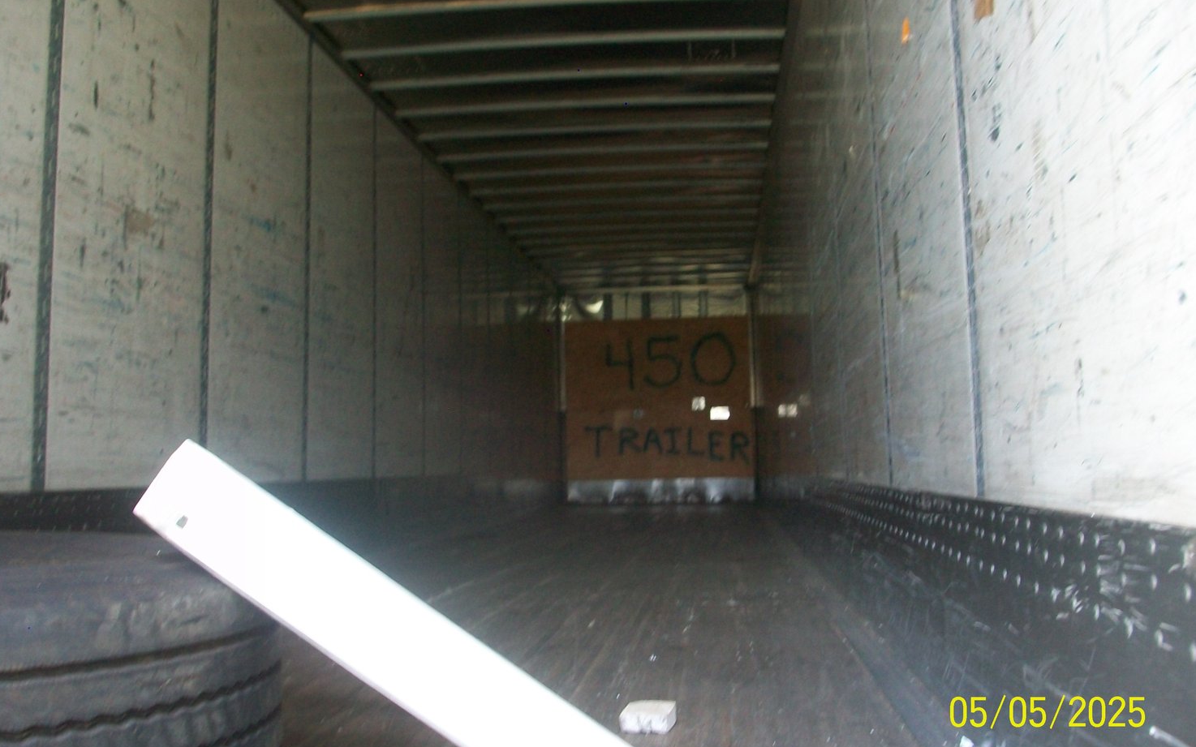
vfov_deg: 34.4
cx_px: 594
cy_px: 355
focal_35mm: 37
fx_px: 1206
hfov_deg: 52.8
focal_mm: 5.7
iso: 120
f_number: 2.8
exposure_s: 1/60
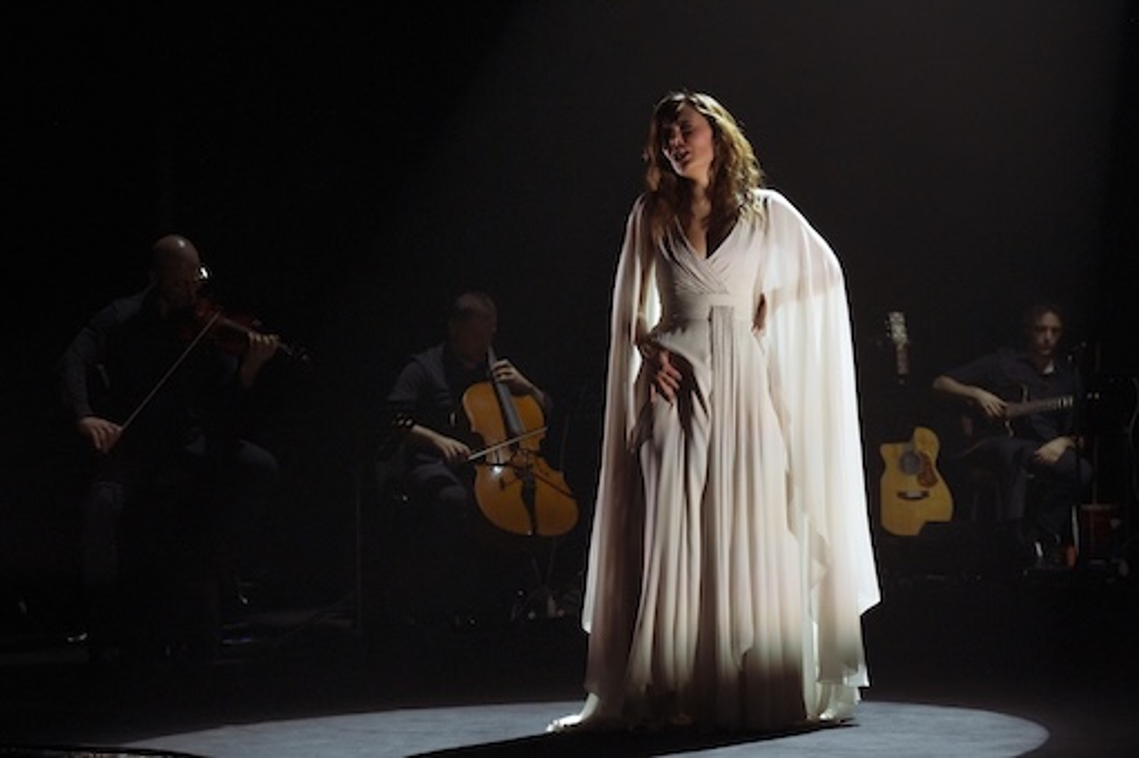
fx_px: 3225
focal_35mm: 102
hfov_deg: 20.0
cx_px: 570
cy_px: 379
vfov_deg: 13.4
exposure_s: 1/200
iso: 3200
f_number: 5.6
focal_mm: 102
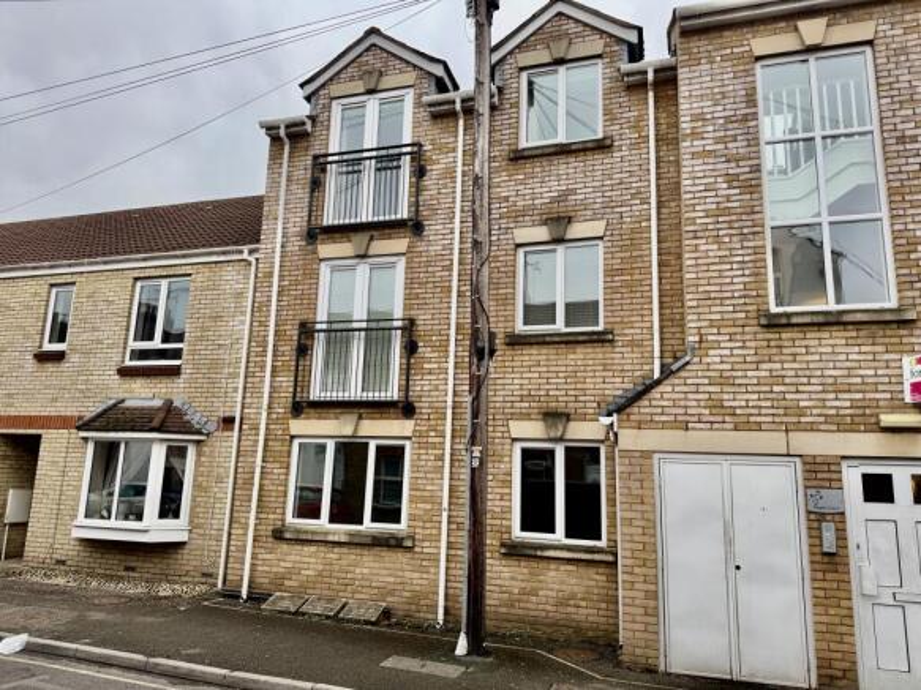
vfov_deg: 56.8
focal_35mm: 24
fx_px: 638
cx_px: 460
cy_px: 345
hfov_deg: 71.6
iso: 80
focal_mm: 6.76
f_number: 1.78
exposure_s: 1/409
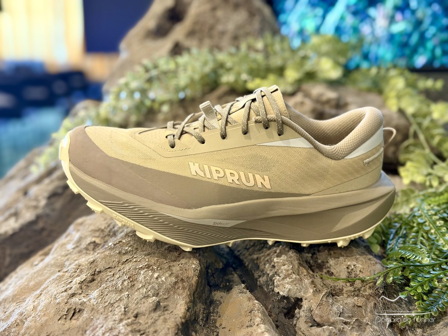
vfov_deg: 30.3
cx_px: 224
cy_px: 168
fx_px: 621
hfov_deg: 39.7
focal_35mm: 48
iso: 200
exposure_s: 1/33
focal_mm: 6.76
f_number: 1.78
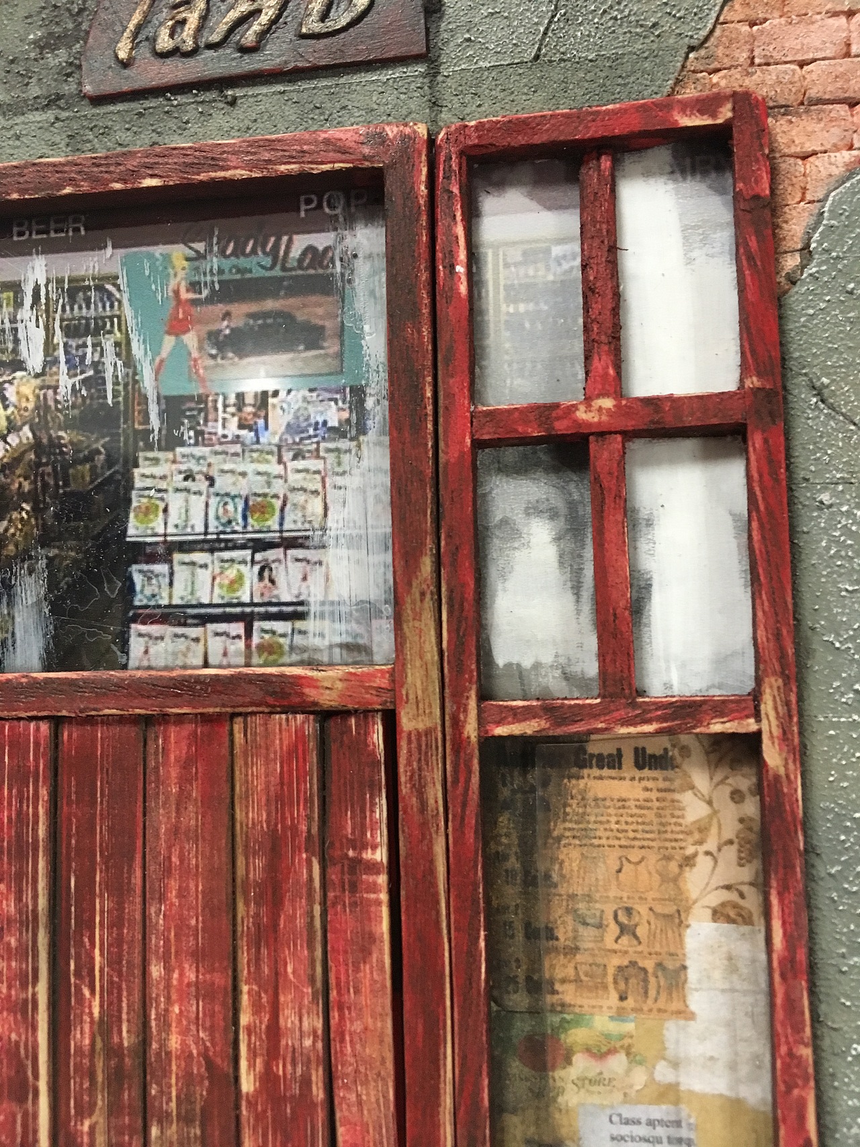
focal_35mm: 29
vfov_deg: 61.7
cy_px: 574
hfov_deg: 48.2
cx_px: 430
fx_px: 961
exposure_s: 1/20
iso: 200
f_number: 2.2
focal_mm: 4.15
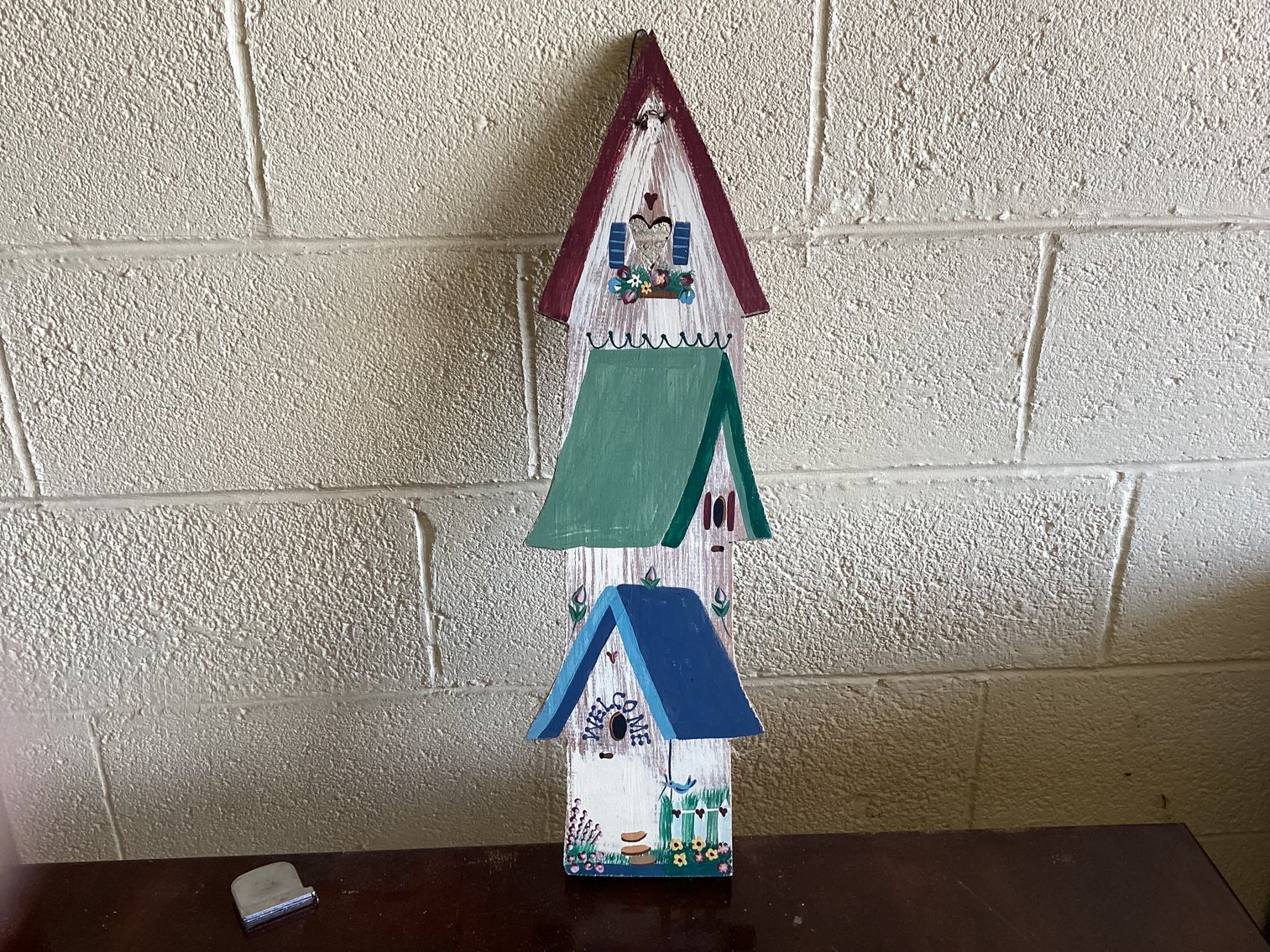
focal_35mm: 31
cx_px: 635
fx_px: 1137
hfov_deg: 58.3
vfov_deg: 45.4
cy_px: 476
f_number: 2.4
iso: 64
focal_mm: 3.3
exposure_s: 1/120
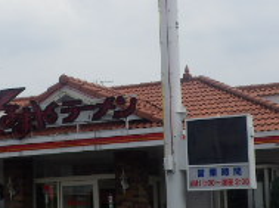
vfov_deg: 13.1
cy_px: 59
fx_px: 901
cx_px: 92
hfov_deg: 17.6
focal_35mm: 112
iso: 80
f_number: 9.4
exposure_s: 1/200
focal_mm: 5.9
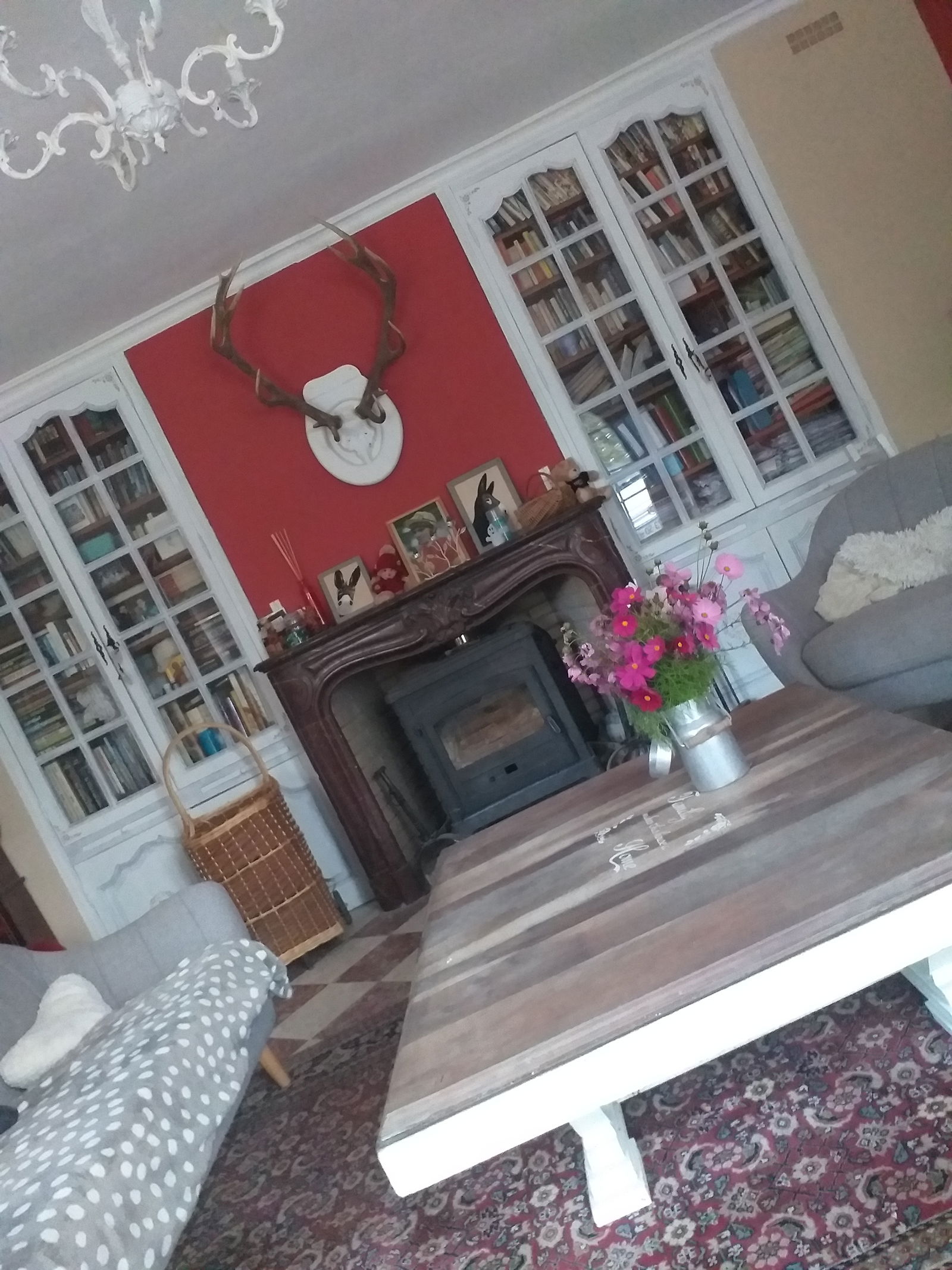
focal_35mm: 26
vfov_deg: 67.3
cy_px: 635
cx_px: 476
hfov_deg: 53.1
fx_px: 953
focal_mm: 3.6
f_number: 1.9
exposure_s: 1/20
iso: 400
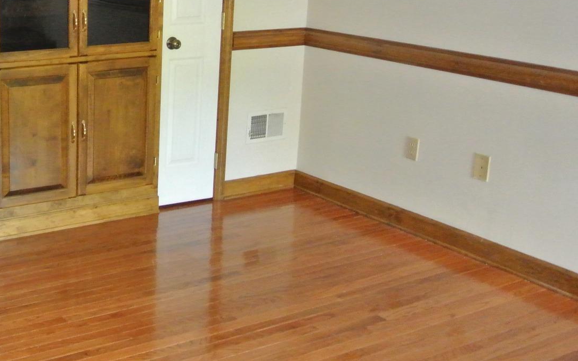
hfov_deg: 36.5
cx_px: 58
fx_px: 819
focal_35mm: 52
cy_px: 110
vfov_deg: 24.7
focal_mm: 10
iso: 2500
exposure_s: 1/60
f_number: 3.5
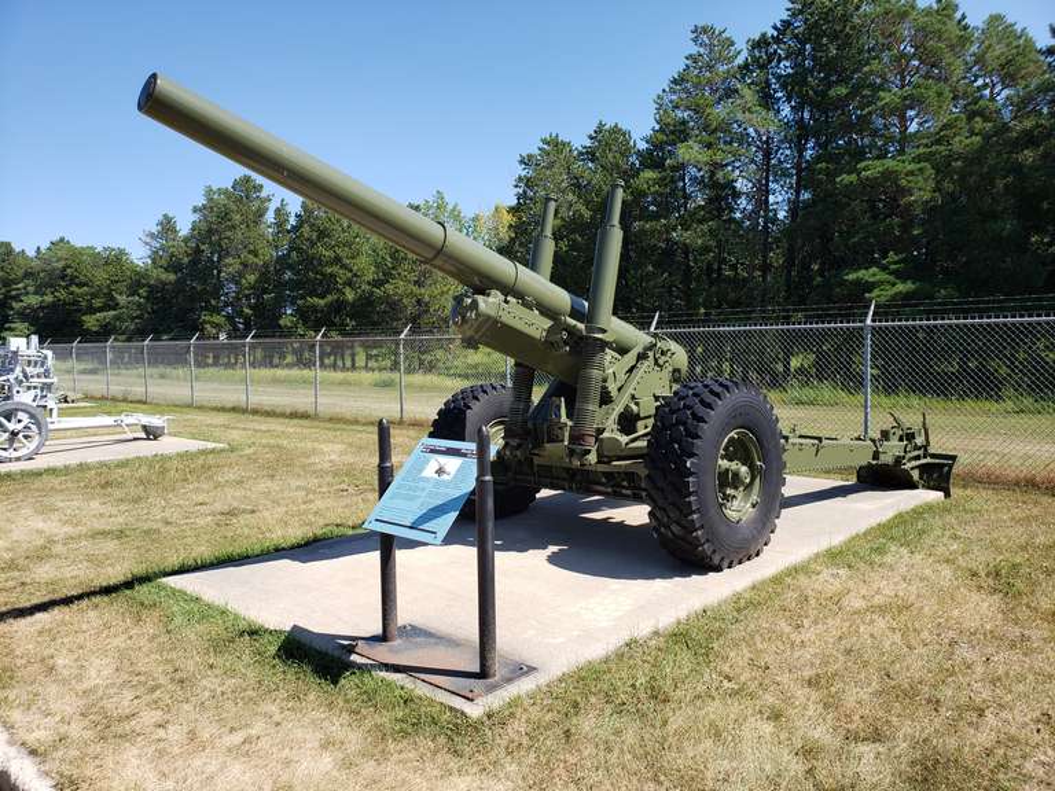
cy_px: 396
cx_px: 528
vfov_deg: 53.1
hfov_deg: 67.3
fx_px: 792
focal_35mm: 26
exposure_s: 1/838
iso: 50
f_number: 2.4
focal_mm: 4.3
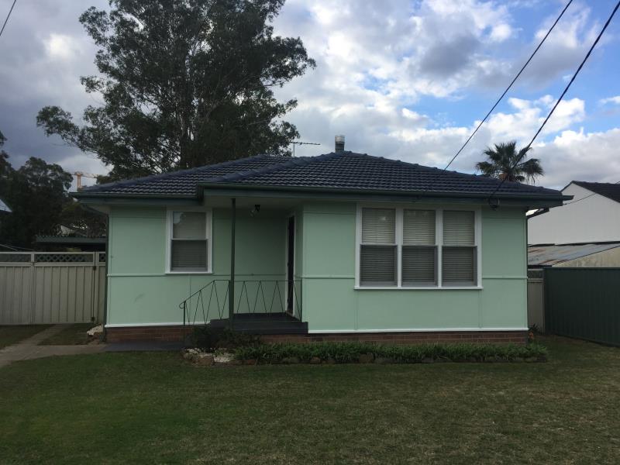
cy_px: 232
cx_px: 310
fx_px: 519
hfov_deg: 61.7
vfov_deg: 48.2
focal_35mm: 29
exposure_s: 1/964
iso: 32
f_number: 2.2
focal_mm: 4.15
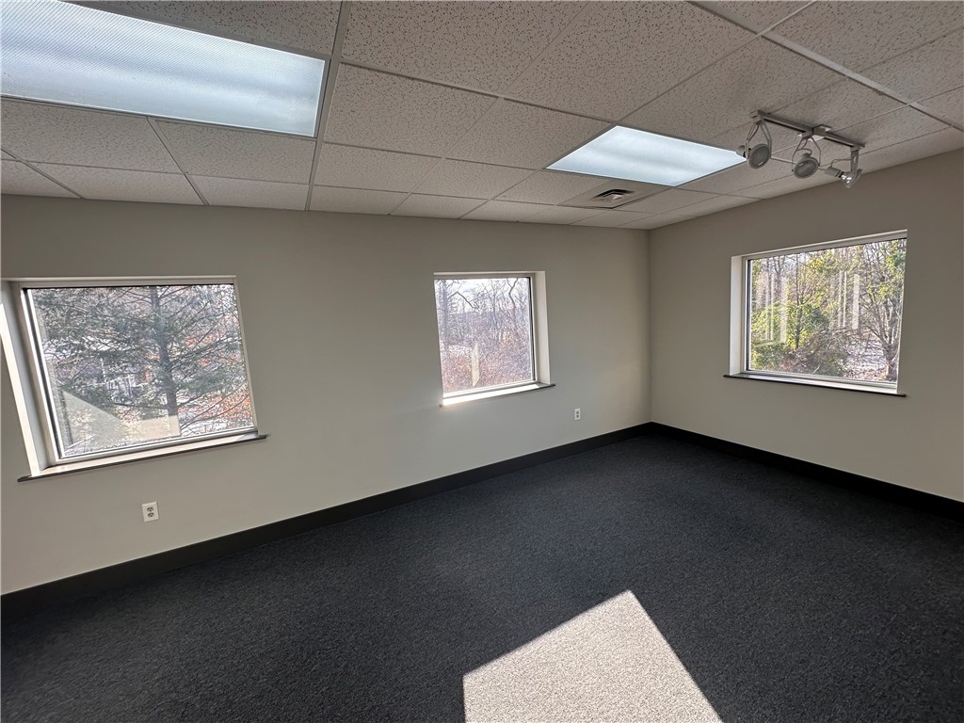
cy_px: 362
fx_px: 390
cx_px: 482
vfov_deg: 85.7
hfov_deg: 102.1
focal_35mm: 14
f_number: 2.2
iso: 50
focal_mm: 2.22
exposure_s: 1/120
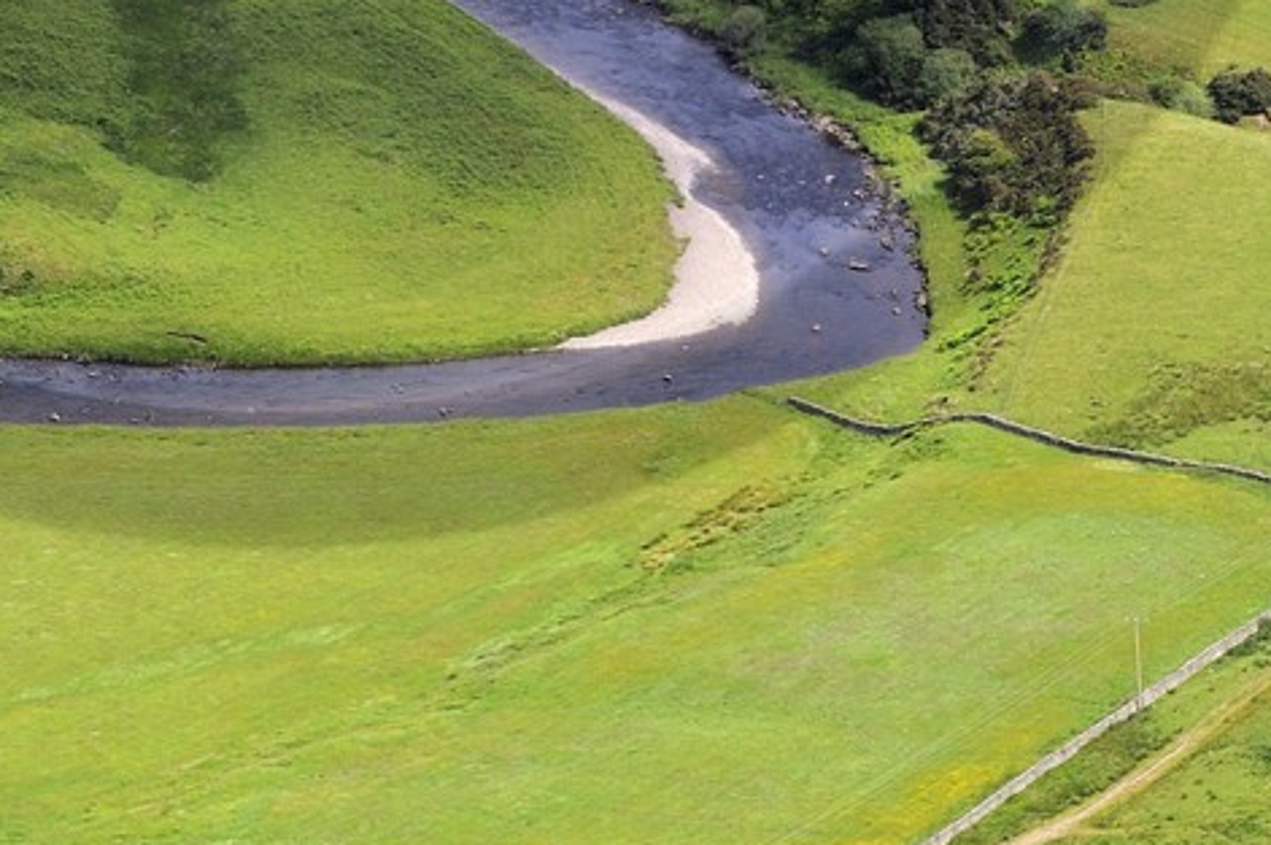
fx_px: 12591
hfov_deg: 5.8
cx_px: 270
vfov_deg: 3.8
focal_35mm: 357
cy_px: -578
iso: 400
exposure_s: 1/800
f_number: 8
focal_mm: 105
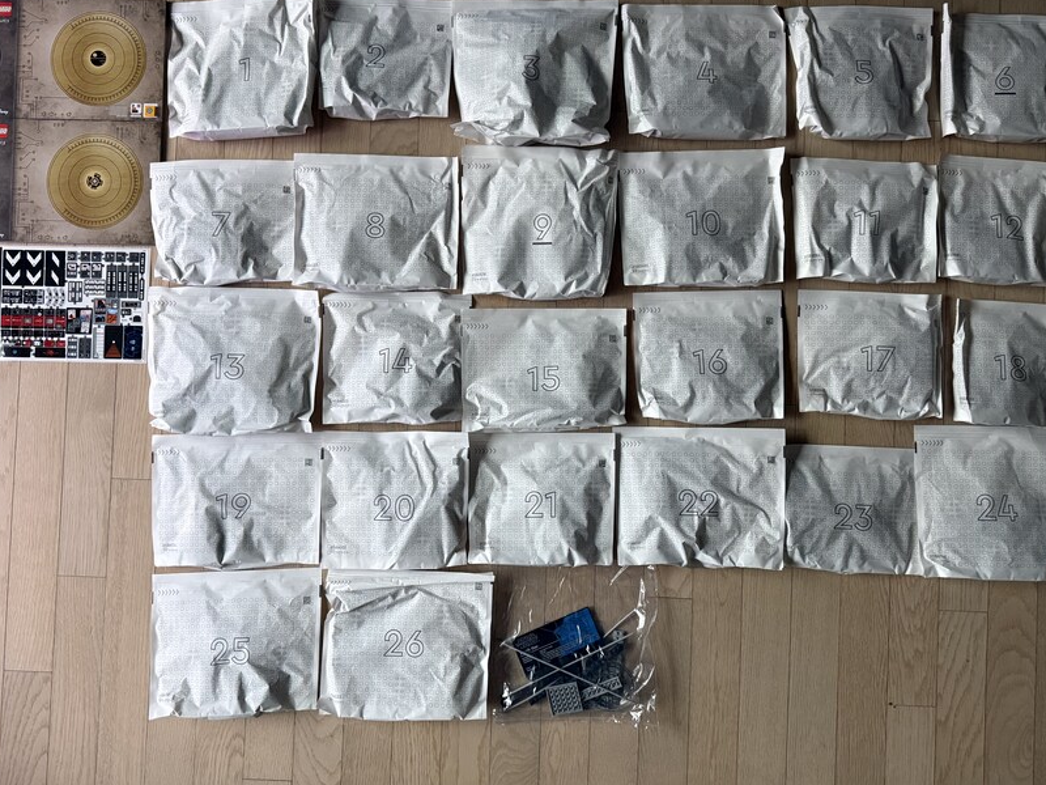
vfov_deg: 51.3
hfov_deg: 65.3
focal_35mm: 27
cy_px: 359
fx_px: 816
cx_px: 537
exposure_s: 1/60
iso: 500
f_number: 1.78
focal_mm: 6.76
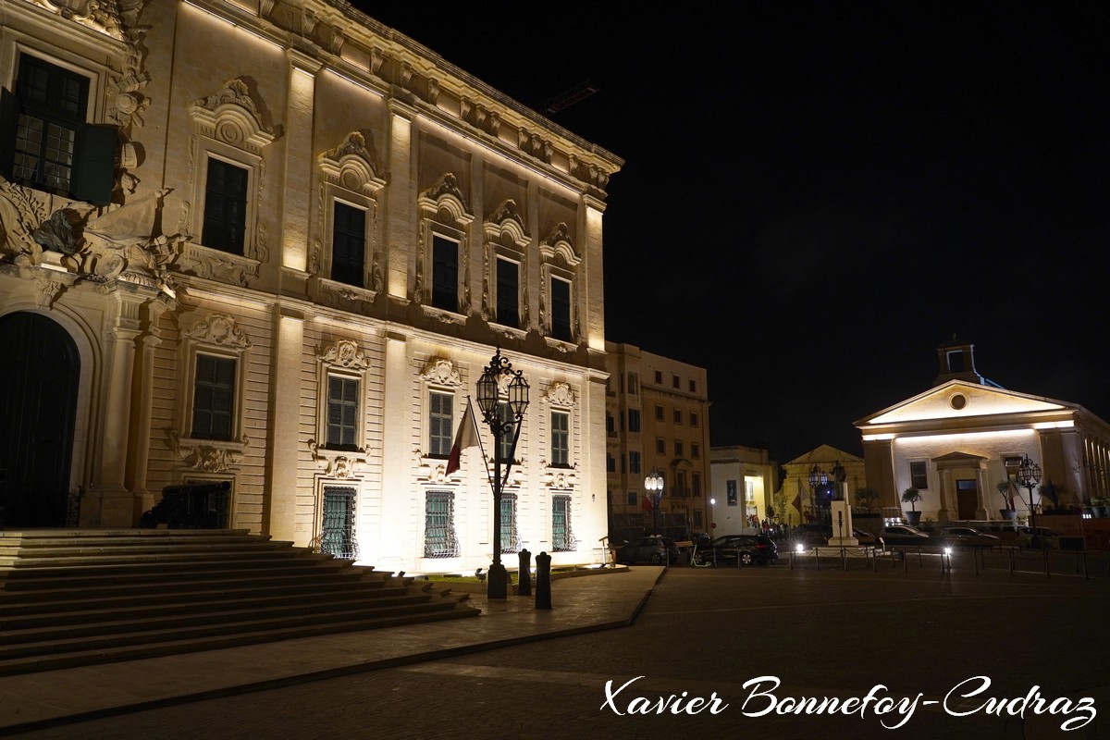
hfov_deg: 65.5
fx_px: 863
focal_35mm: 28
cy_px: 370
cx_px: 555
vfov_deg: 46.4
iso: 800
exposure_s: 1/30
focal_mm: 28
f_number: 3.2
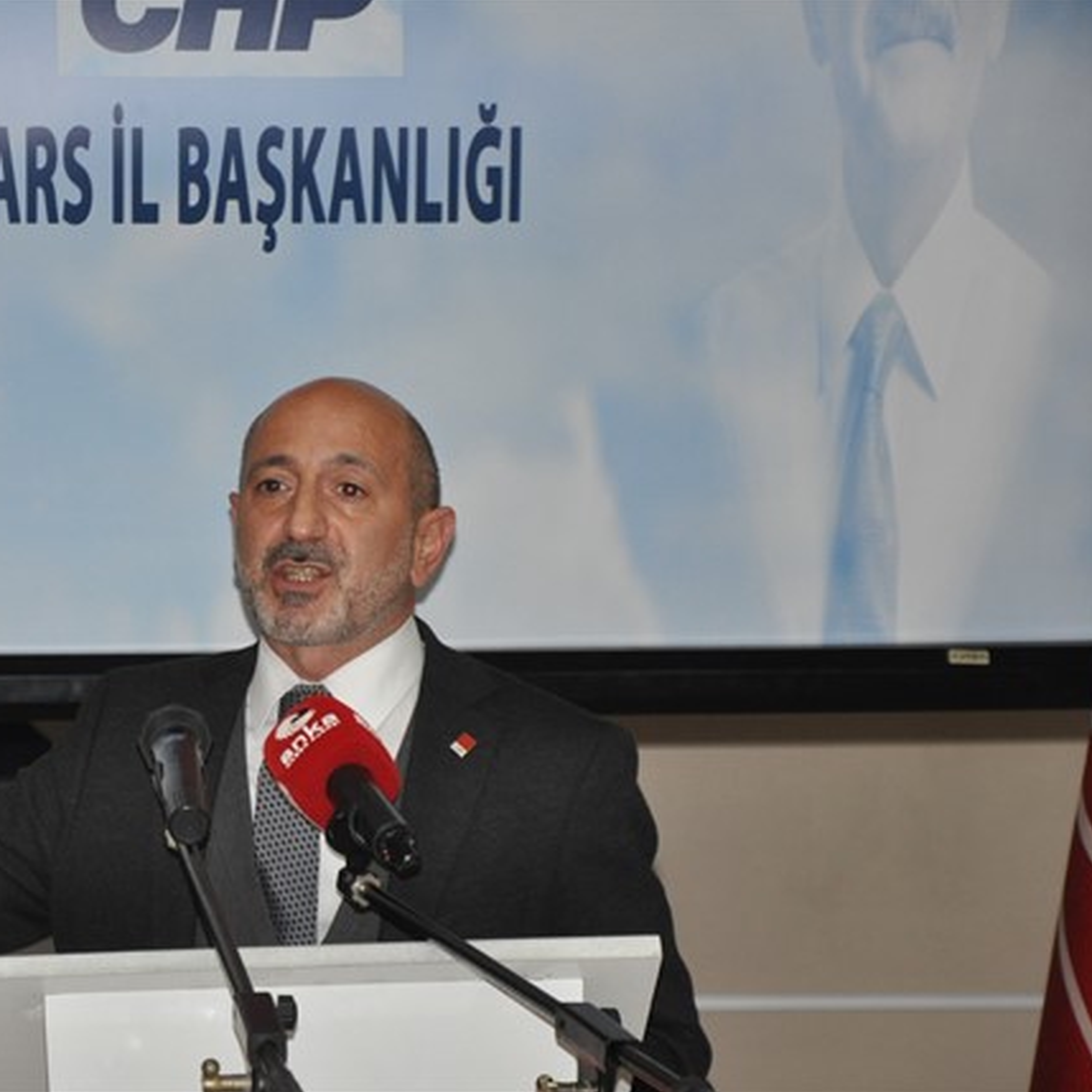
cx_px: 305
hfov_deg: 8.6
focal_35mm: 203
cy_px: 545
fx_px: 7232
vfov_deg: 8.6
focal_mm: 105
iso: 900
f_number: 5.6
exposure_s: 1/60
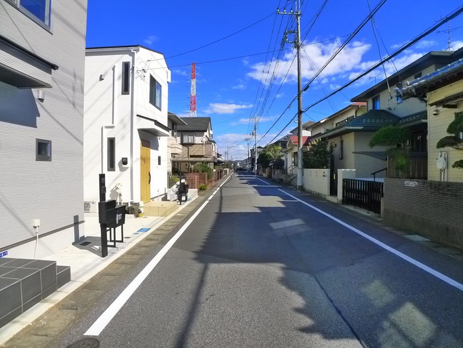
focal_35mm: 24
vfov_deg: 56.8
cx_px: 232
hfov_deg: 71.6
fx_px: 321
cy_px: 174
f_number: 4
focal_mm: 5.1
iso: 400
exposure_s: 1/800
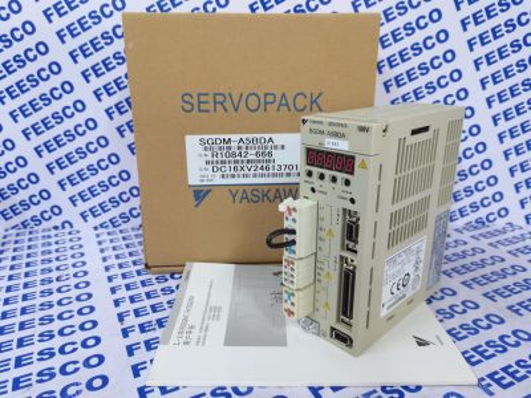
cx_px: 266
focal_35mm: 26
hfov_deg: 67.3
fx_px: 399
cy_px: 199
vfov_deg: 53.1
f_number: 1.8
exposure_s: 1/25.7
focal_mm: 5.58
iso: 400
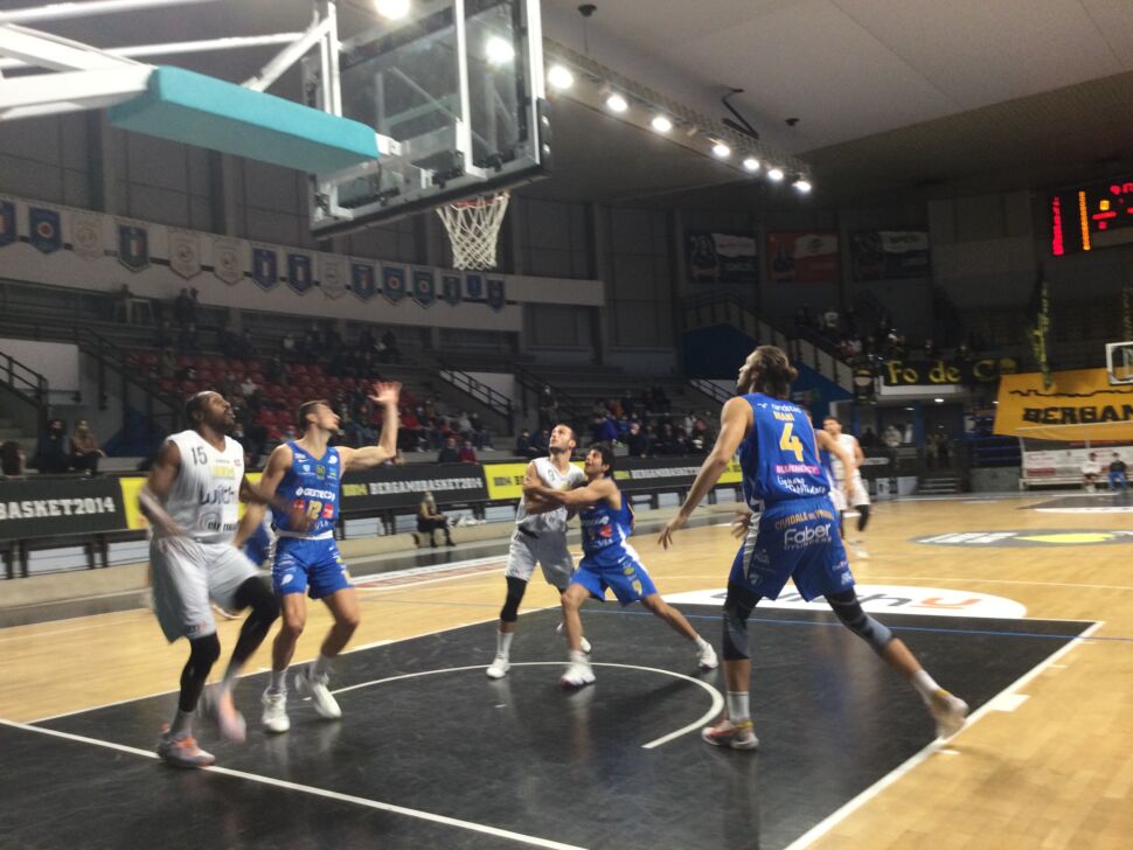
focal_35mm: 31
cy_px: 425
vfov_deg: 45.5
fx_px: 1015
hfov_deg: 58.3
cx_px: 566
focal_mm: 3.3
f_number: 2.4
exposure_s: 1/33
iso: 64
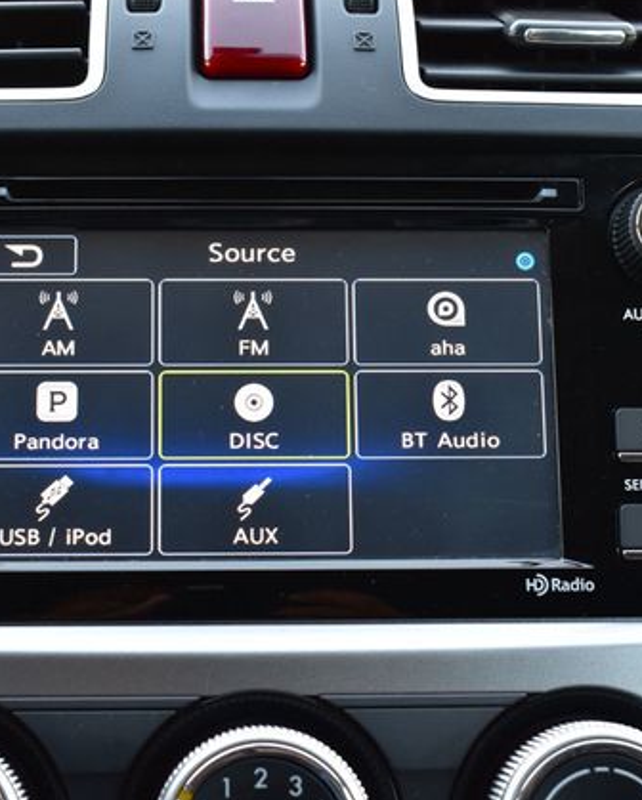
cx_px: 254
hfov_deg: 21.0
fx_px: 1731
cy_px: 397
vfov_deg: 26.0
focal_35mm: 73
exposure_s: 1/25
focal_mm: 34
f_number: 7.1
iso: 400
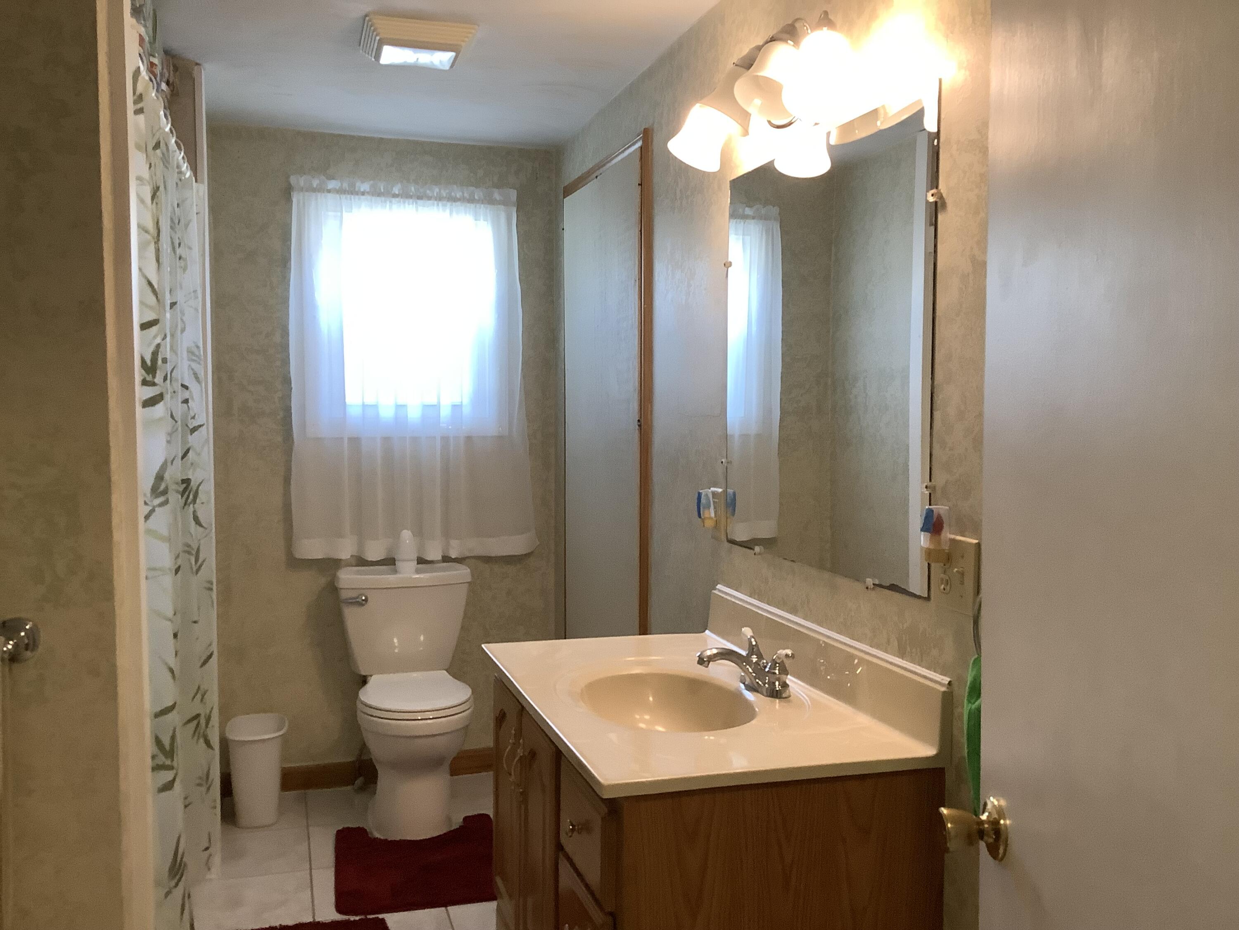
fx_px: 1110
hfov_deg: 58.4
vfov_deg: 45.4
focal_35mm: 31
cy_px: 465
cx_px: 620
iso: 200
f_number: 2.4
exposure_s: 1/60
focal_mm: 3.3
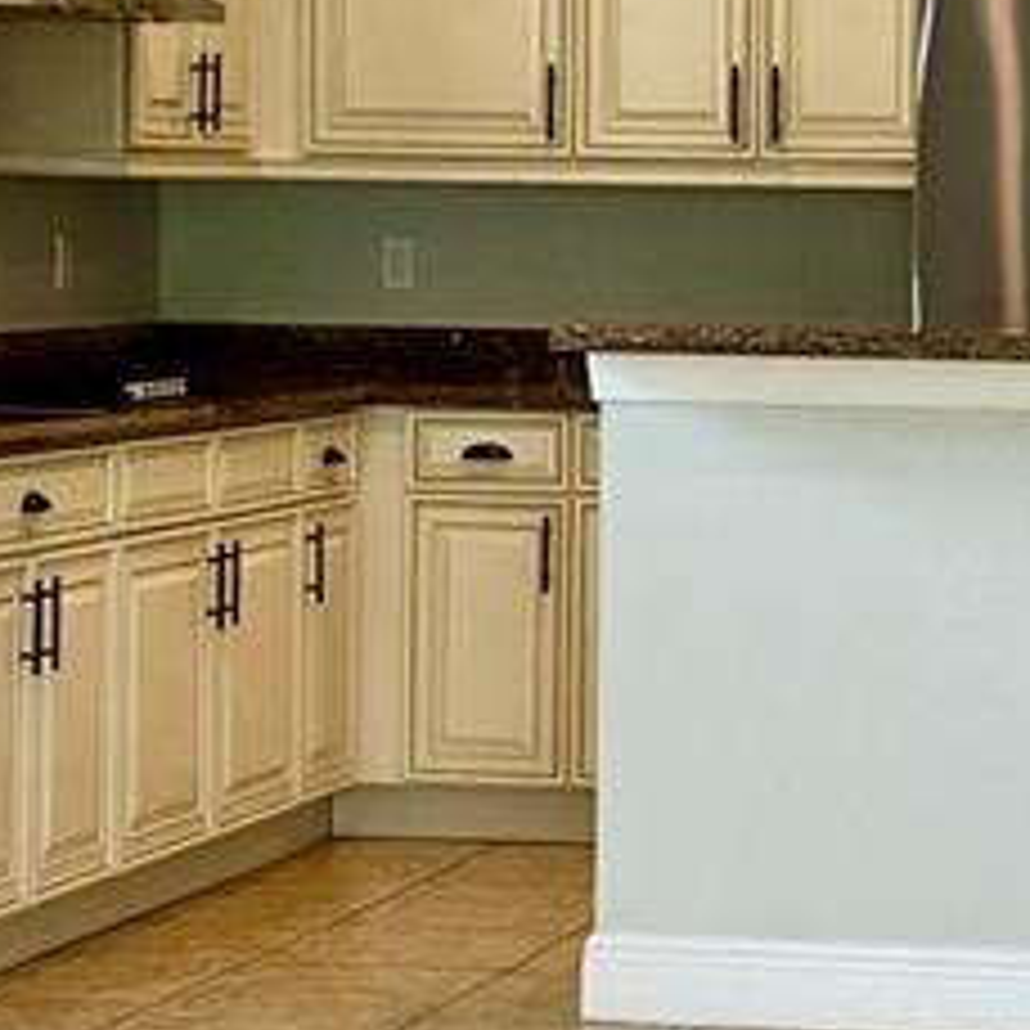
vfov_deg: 11.3
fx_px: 5184
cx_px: 981
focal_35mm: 154
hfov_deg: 11.3
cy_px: 612
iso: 100
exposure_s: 1/120
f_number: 1.8
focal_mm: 4.25
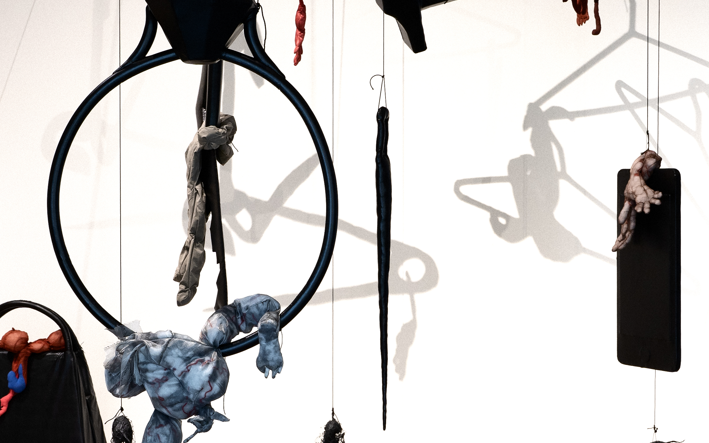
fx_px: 1816
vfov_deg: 13.9
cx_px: 278
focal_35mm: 94
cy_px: 252
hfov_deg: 22.1
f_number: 8
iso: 200
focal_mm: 38
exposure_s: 1/2.5
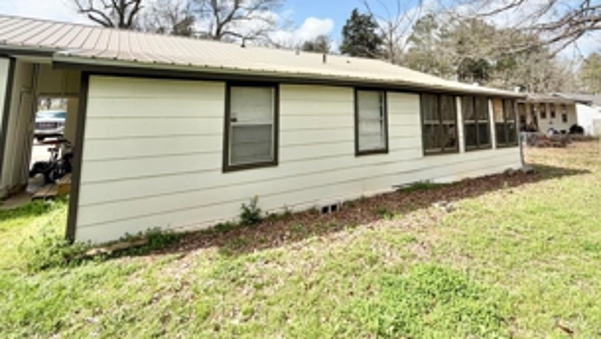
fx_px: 319
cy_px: 65
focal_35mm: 20
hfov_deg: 86.2
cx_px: 337
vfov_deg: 52.2
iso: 20
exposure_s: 1/955
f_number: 2.2
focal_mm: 2.22
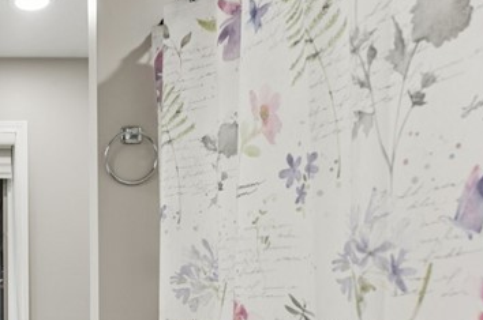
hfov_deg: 39.0
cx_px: -23
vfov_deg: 29.8
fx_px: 576
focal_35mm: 43
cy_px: 288
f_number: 4.5
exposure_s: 1/50
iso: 200
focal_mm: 14
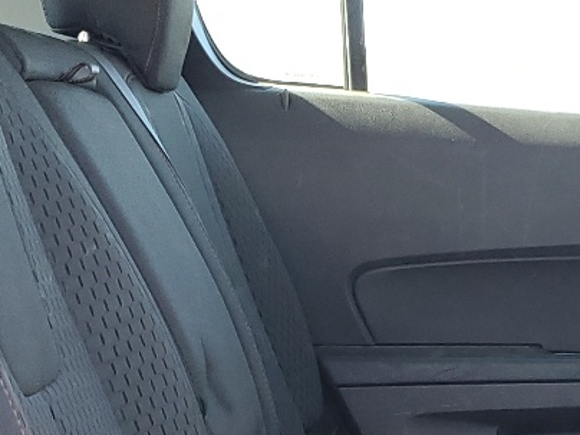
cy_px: 500
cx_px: 527
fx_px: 1726
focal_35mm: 103
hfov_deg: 18.7
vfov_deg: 14.0
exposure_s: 1/100
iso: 54
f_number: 1.5
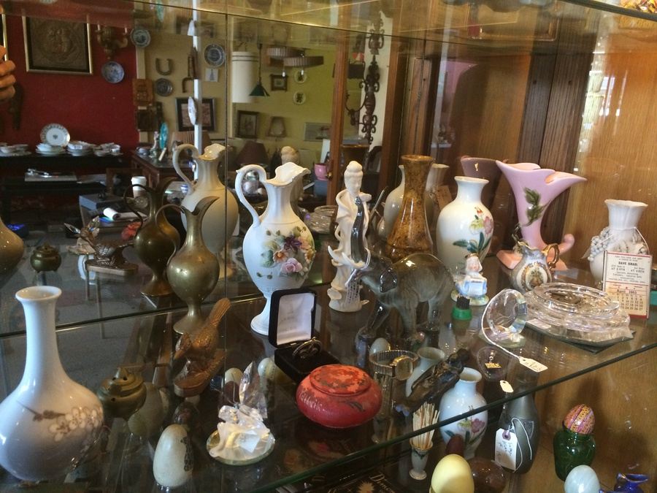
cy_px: 246
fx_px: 569
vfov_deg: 46.8
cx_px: 328
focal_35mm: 30
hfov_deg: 60.0
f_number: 2.2
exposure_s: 1/30
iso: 250
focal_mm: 4.12
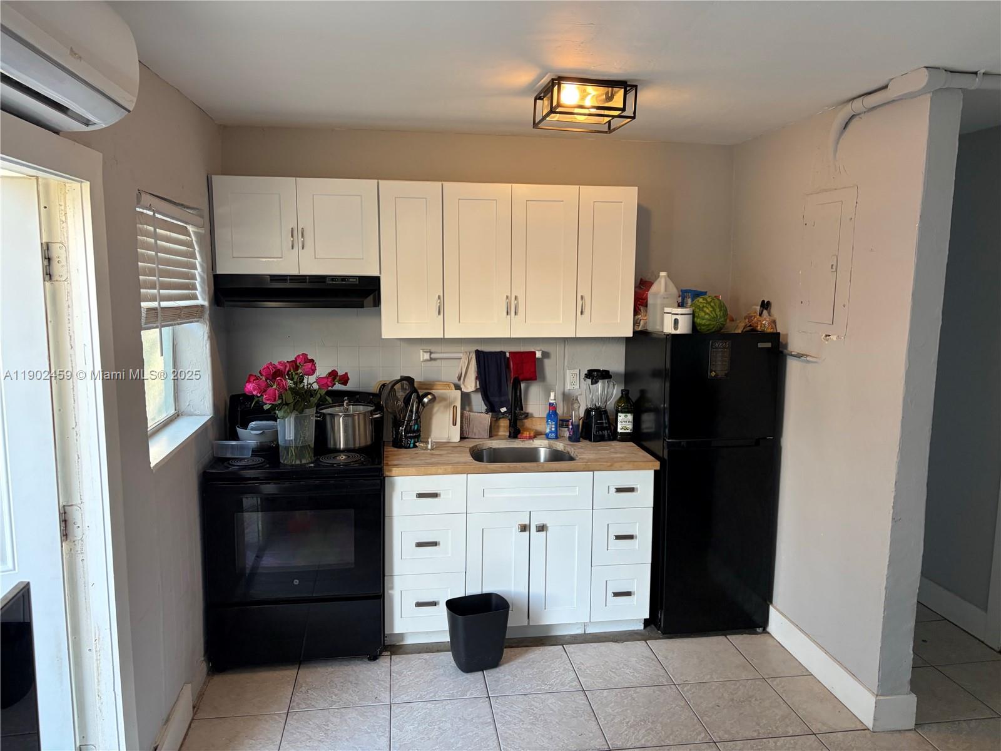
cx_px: 500
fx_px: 752
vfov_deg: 53.1
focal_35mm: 26
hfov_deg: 67.3
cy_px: 376
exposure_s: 1/60
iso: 100
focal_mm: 5.96
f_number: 1.6
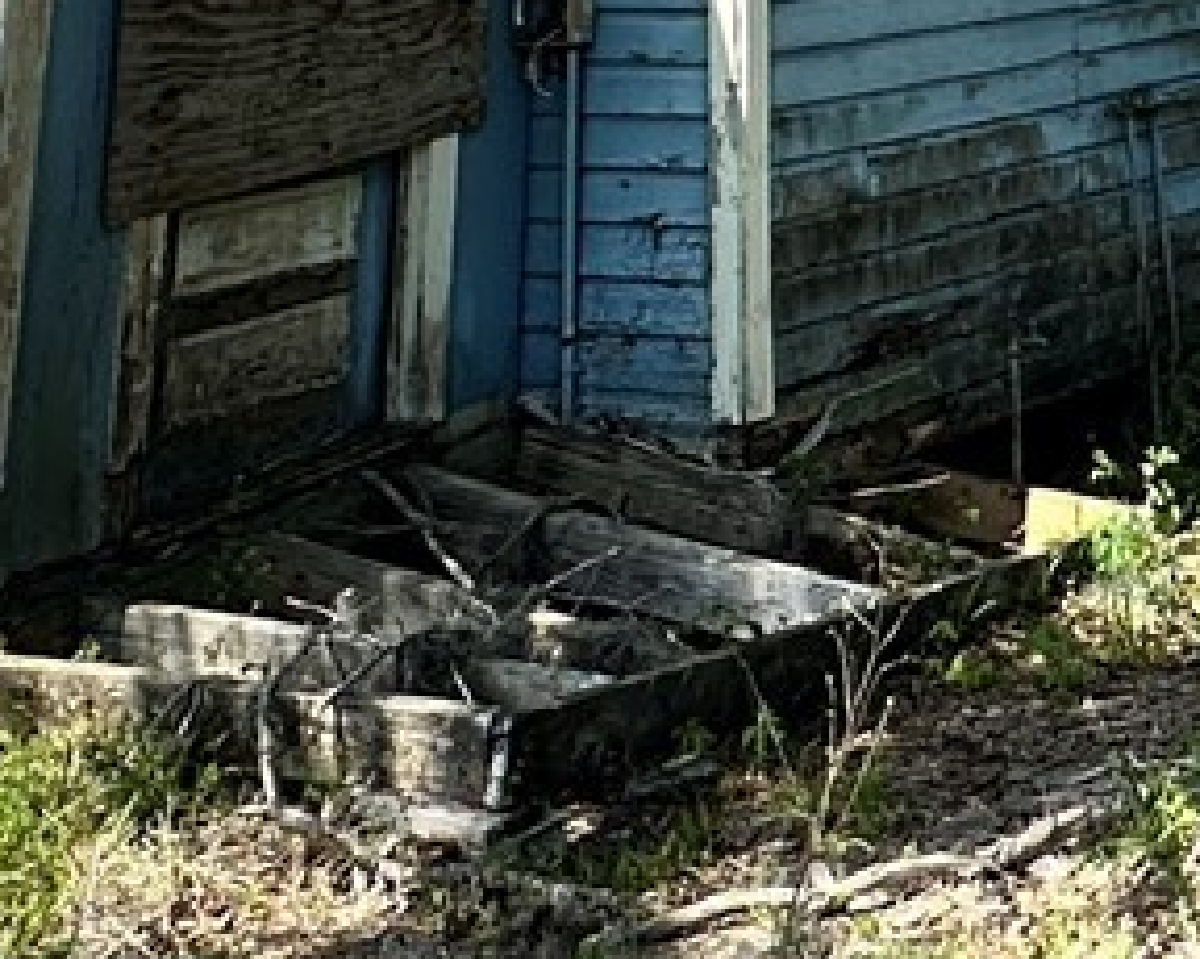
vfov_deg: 15.2
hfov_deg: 22.7
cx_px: 1500
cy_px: -1084
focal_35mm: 76
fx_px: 2697
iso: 40
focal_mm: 2.22
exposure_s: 1/824
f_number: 2.2
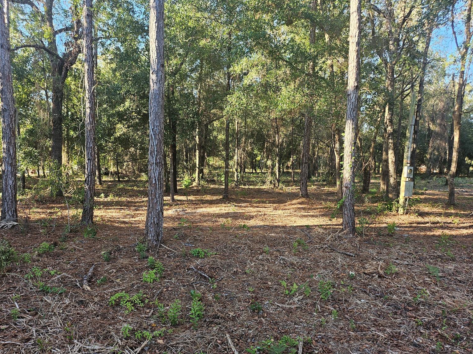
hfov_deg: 69.4
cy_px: 180
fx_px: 342
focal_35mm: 25
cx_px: 233
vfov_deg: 54.9
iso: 50
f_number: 1.8
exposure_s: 1/180
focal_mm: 5
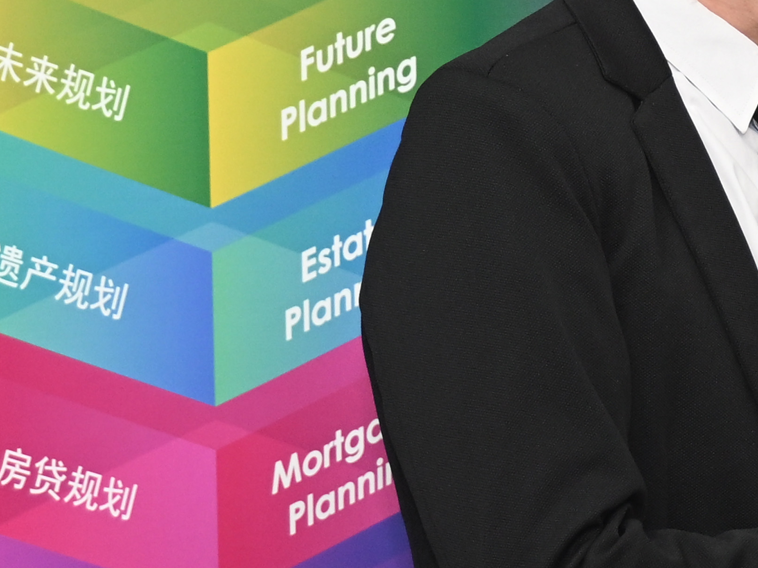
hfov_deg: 9.8
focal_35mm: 198
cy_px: 254
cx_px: 1022
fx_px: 4336
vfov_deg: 7.5
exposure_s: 1/125
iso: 640
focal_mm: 40
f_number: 4.5
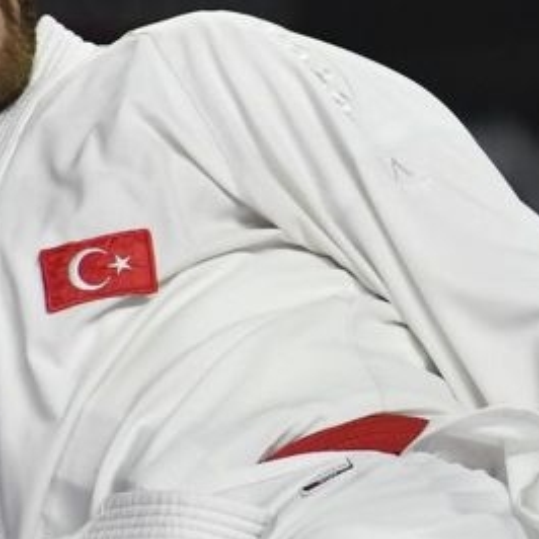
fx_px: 28327
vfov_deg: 1.1
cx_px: 351
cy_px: 207
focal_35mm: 1608
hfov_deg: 1.1
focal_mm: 280
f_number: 4
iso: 2000
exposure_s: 1/1000
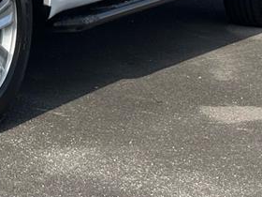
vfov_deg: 7.7
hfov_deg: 10.1
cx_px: -120
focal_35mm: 190
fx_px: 1438
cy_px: -105
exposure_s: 1/2062
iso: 32
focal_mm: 5.96
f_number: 1.6
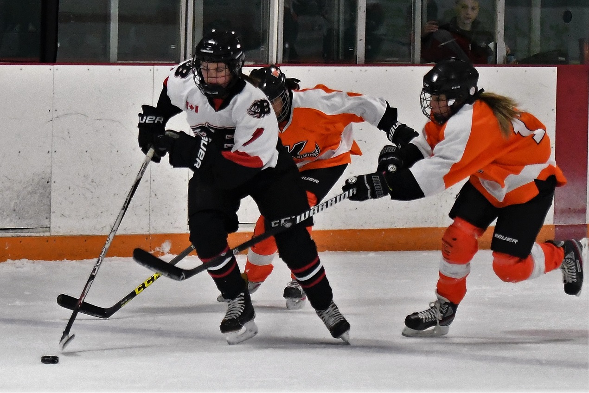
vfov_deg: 10.6
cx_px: 294
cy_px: 196
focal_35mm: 129
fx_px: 2111
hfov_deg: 15.9
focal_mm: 86
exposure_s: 1/1000
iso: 3600
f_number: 2.8
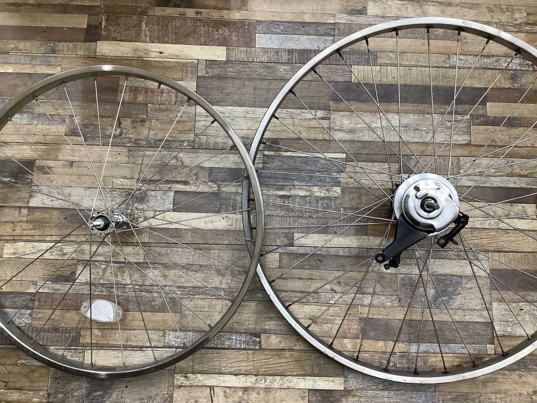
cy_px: 202
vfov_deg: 45.5
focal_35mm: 31
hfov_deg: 58.3
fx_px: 481
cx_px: 268
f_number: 2.4
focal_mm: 3.3
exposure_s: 1/60
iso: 100
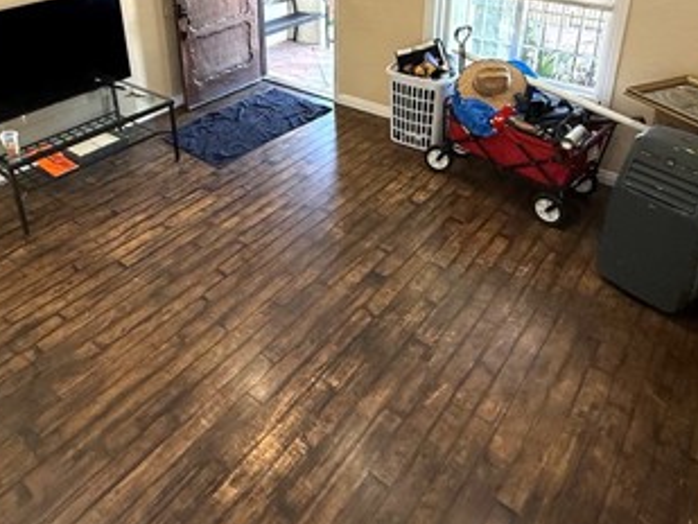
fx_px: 585
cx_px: 291
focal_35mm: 29
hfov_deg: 61.3
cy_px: 90
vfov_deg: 45.3
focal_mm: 2.22
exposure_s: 1/120
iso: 250
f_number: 2.2
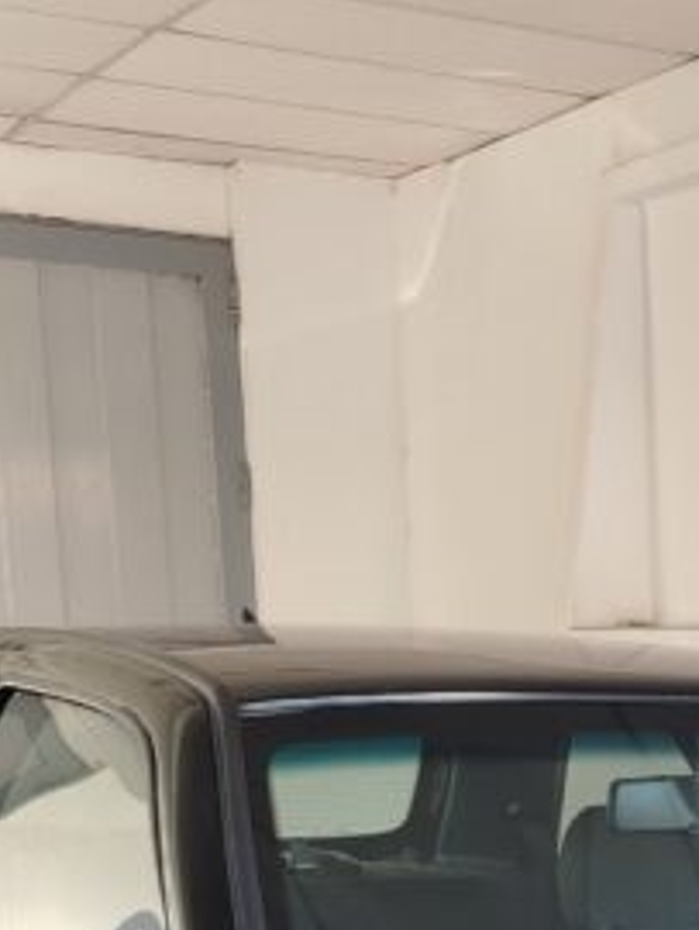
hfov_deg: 15.2
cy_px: 1371
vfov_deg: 19.0
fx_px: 2446
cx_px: 992
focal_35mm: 91
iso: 331
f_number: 1.75
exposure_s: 1/50
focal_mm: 5.25
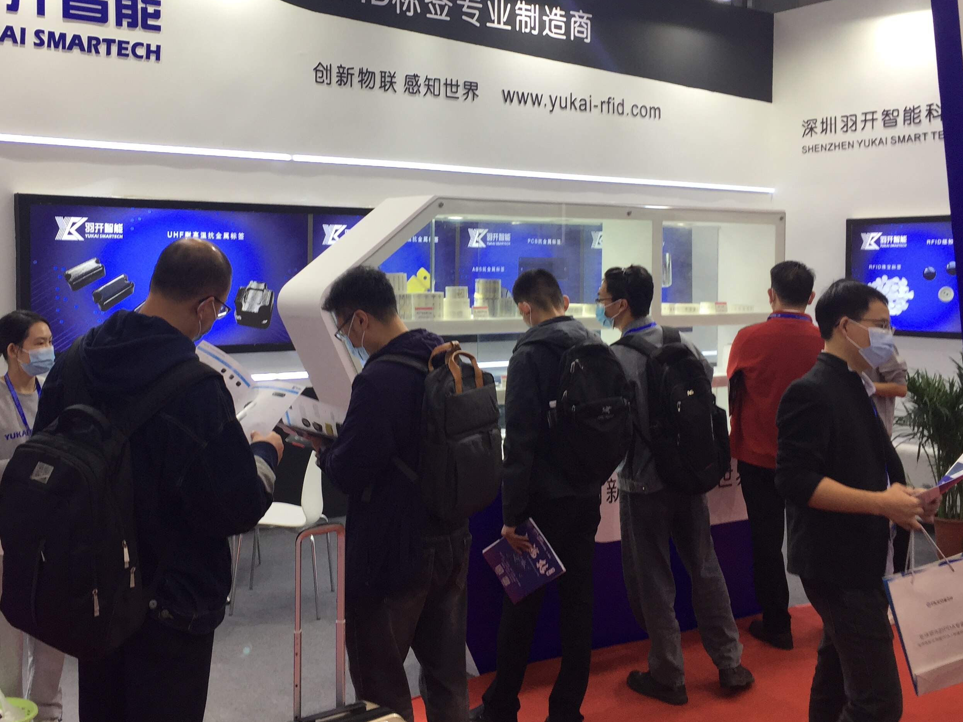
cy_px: 278
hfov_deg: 48.7
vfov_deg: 37.5
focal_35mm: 38
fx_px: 1057
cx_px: 390
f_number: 2.2
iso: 32
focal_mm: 4.15
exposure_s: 1/50
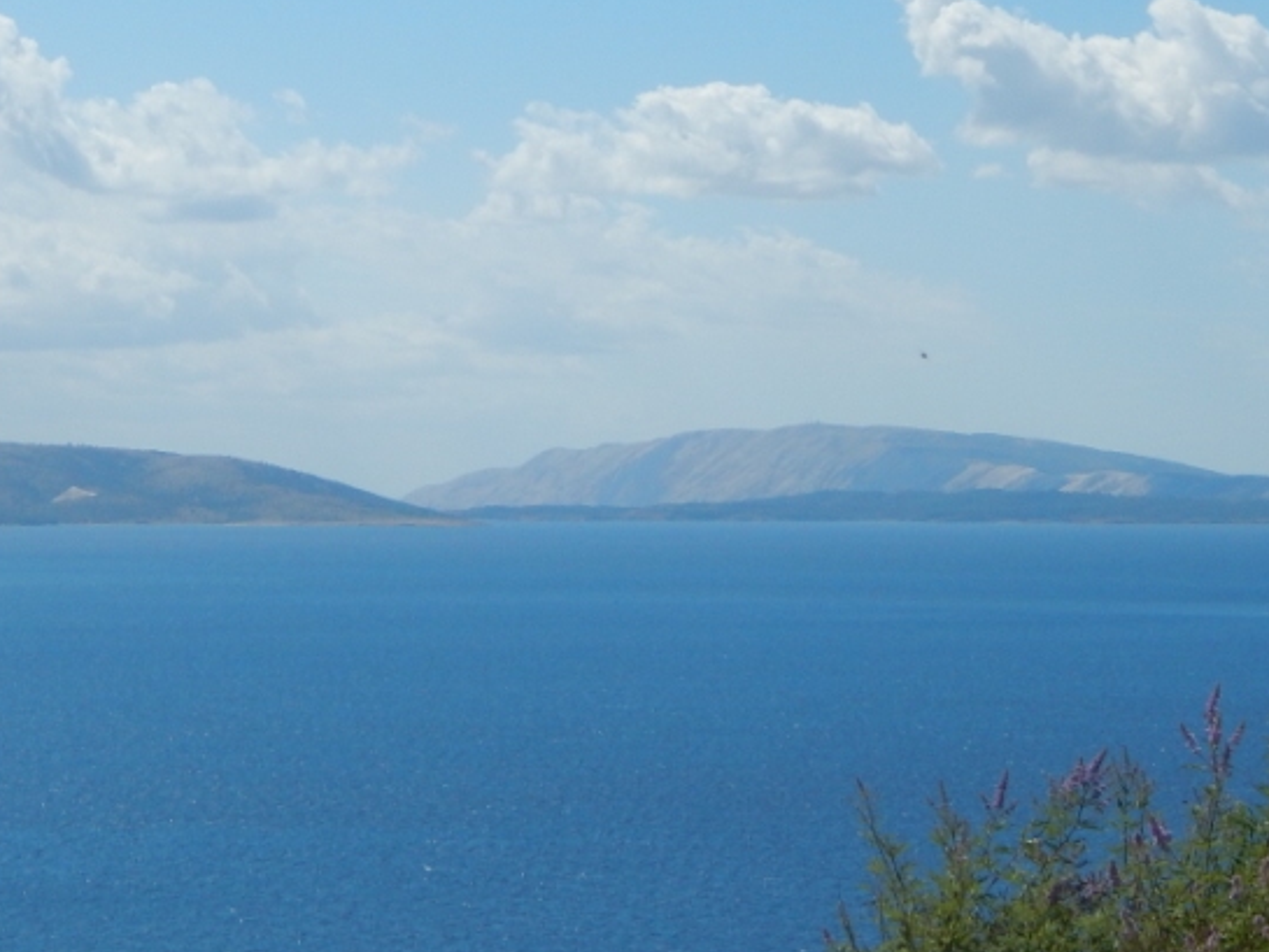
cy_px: 79
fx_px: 5170
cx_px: 394
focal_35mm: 141
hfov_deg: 14.0
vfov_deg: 10.5
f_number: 8.4
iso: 125
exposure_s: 1/500
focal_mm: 13.5
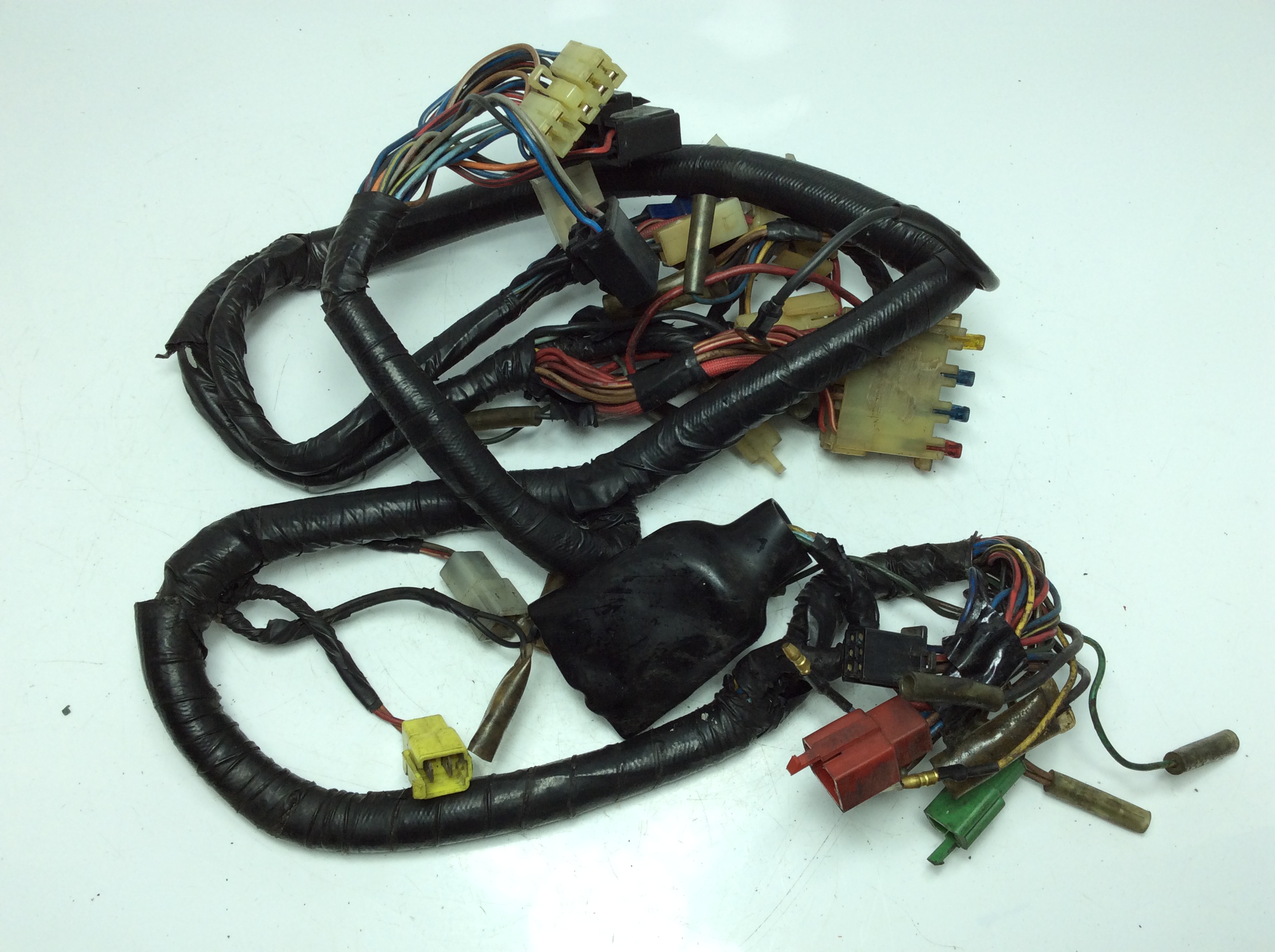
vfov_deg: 44.1
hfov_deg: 56.9
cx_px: 638
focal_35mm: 32
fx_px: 1177
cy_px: 476
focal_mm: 3.3
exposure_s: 1/286
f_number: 2.4
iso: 32
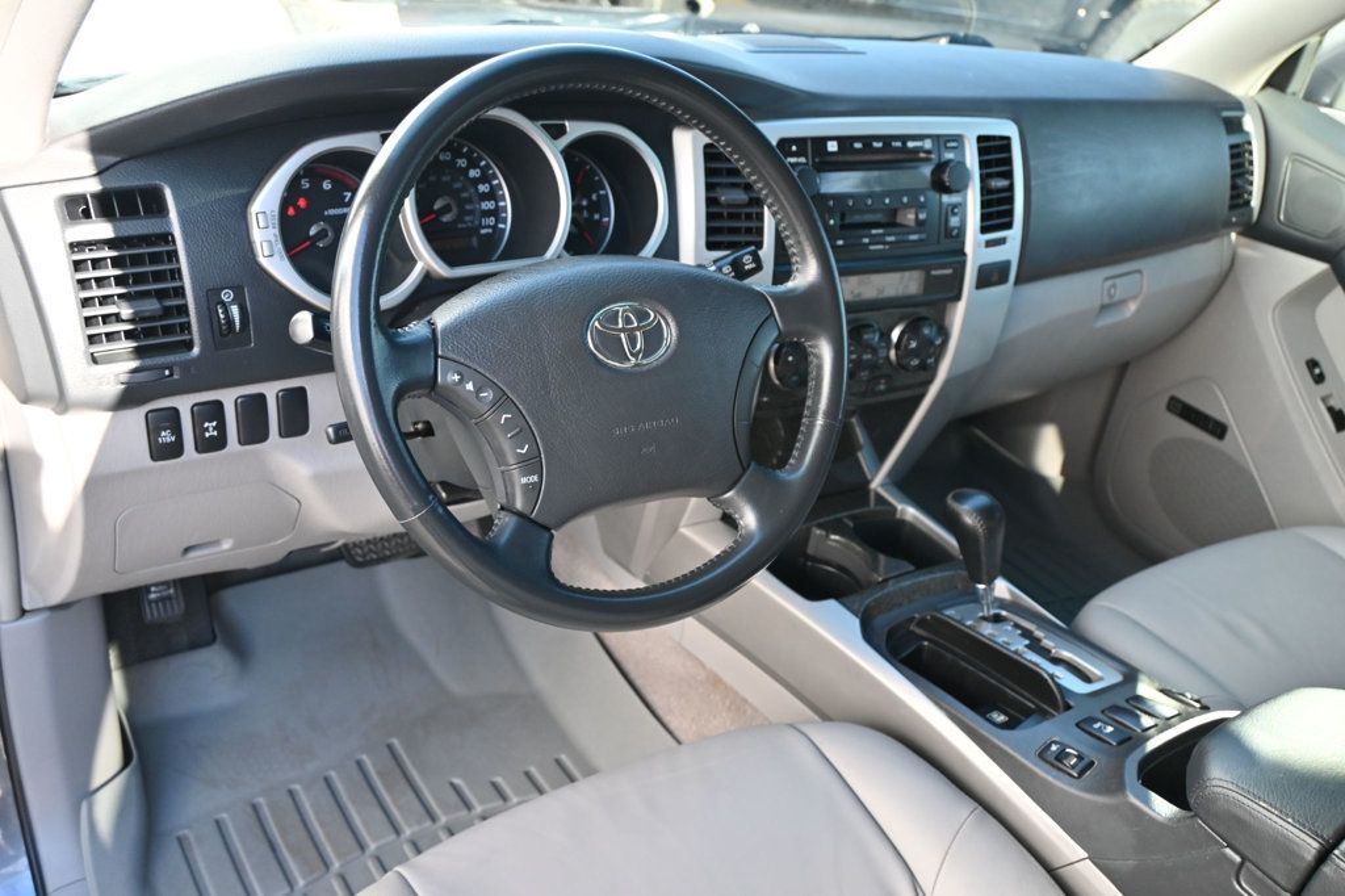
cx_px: 672
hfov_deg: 59.5
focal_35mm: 32
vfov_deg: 41.7
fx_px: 1176
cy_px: 448
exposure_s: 1/125
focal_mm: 21
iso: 450
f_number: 4
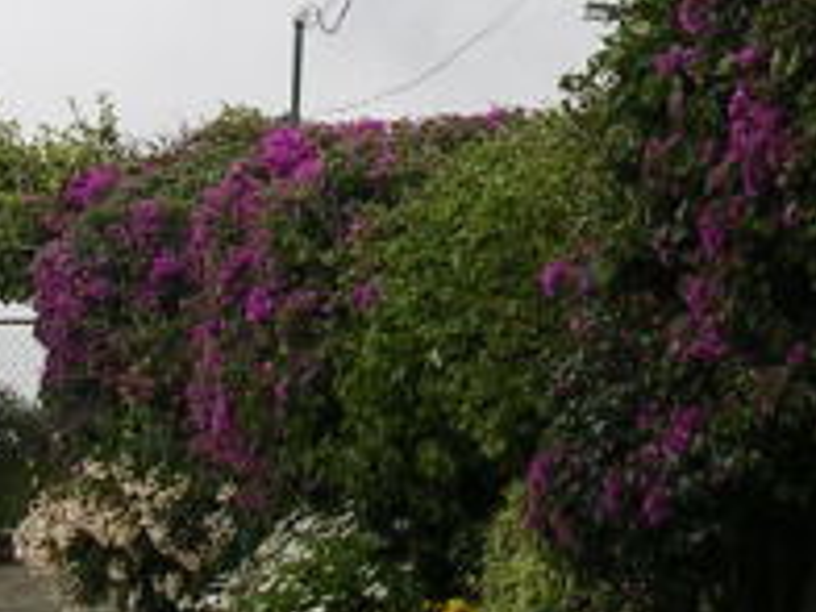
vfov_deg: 9.5
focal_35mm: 155
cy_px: 12
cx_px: 620
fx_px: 3654
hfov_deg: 12.7
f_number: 2.8
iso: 50
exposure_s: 1/91.8
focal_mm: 5.8
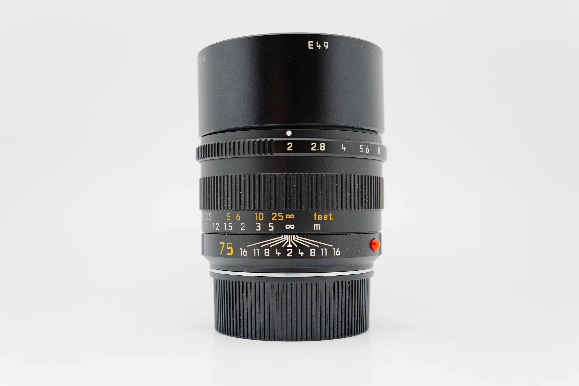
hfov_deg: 45.4
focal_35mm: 43
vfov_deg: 31.2
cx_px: 290
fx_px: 692
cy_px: 193
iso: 800
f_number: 8
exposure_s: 1/60
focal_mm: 43
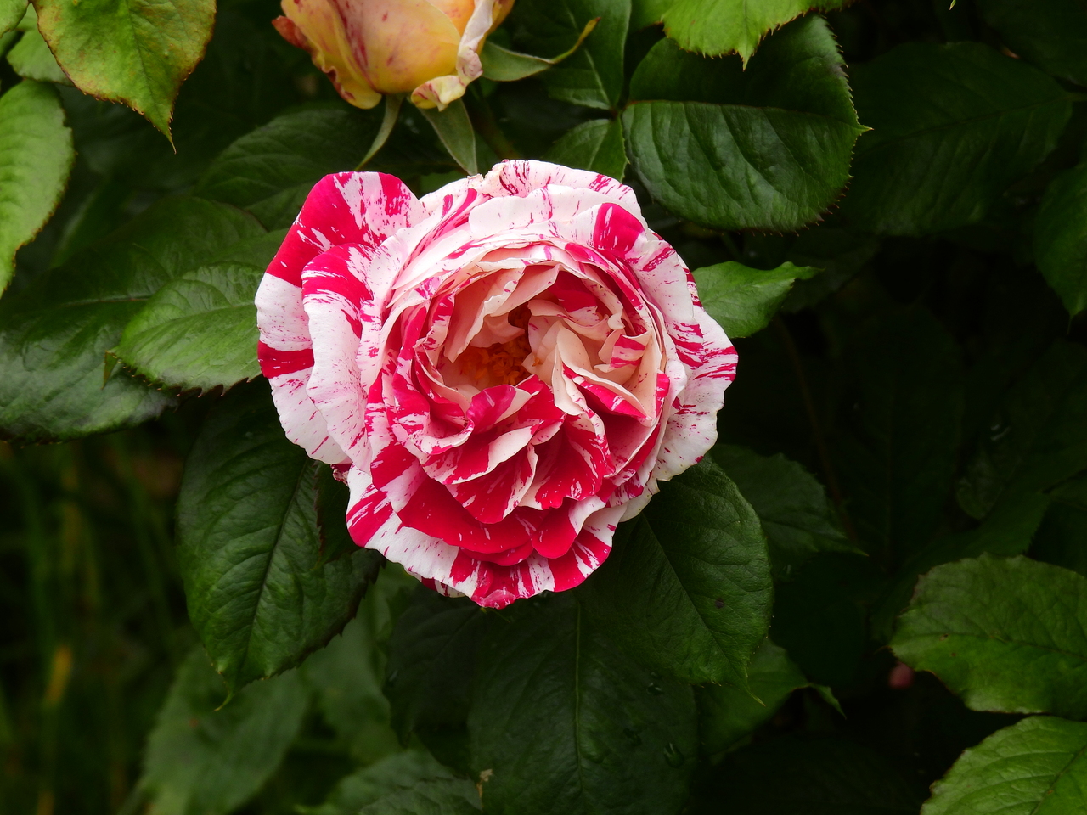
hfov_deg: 5.7
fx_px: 10991
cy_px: 408
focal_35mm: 350
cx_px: 544
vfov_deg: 4.2
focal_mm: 62.5
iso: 100
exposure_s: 1/400
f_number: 5
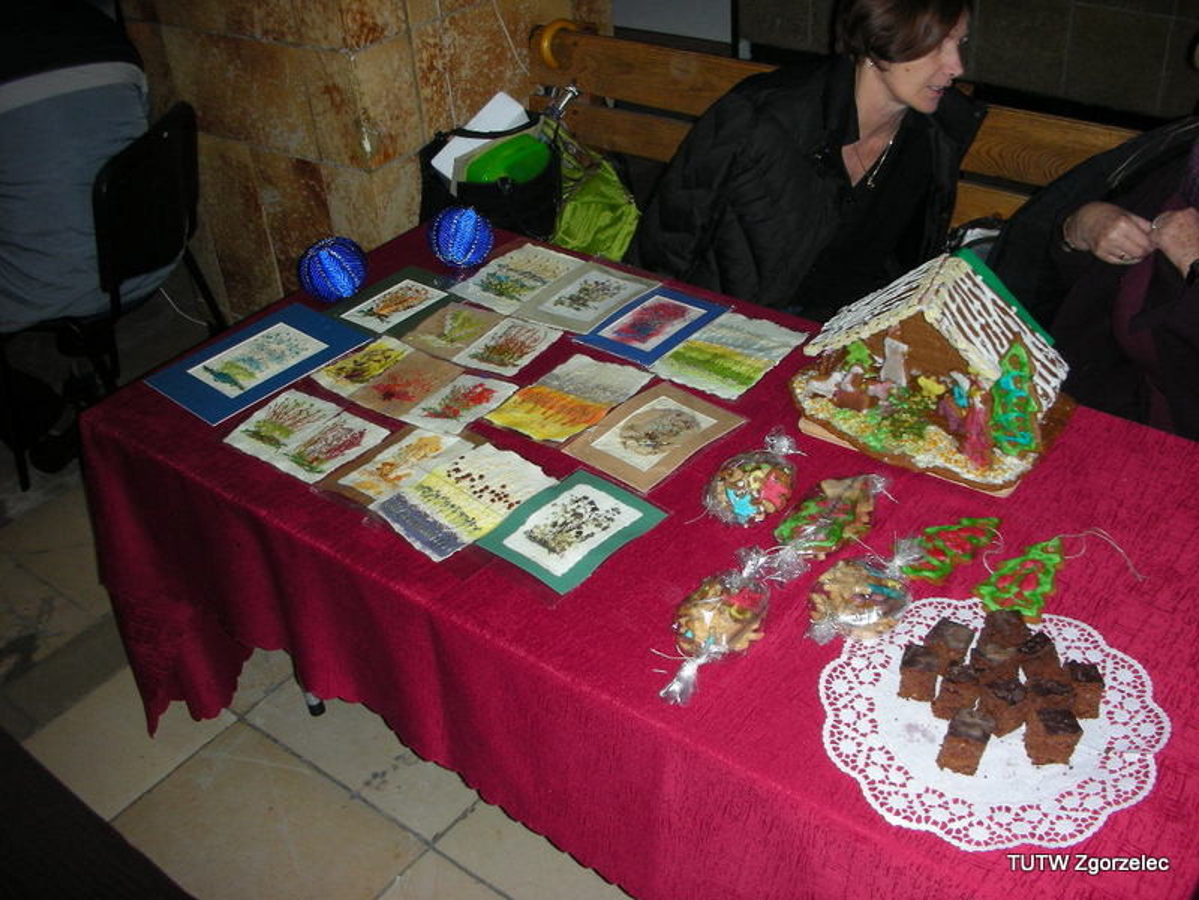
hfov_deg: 52.6
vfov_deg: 40.7
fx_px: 1212
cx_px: 600
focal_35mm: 35
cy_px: 450
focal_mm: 5.8
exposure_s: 1/60.1
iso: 106
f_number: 3
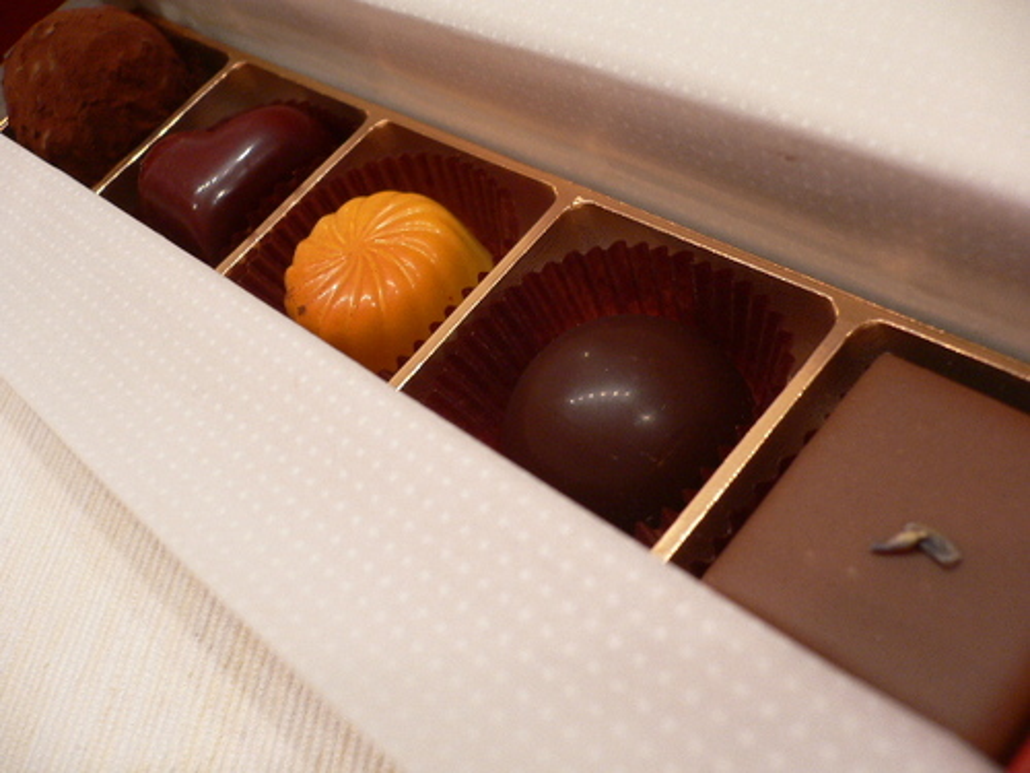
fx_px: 1041
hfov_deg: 52.6
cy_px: 386
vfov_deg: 40.7
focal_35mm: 35
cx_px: 515
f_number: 2.8
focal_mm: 5.8
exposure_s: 1/13
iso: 150
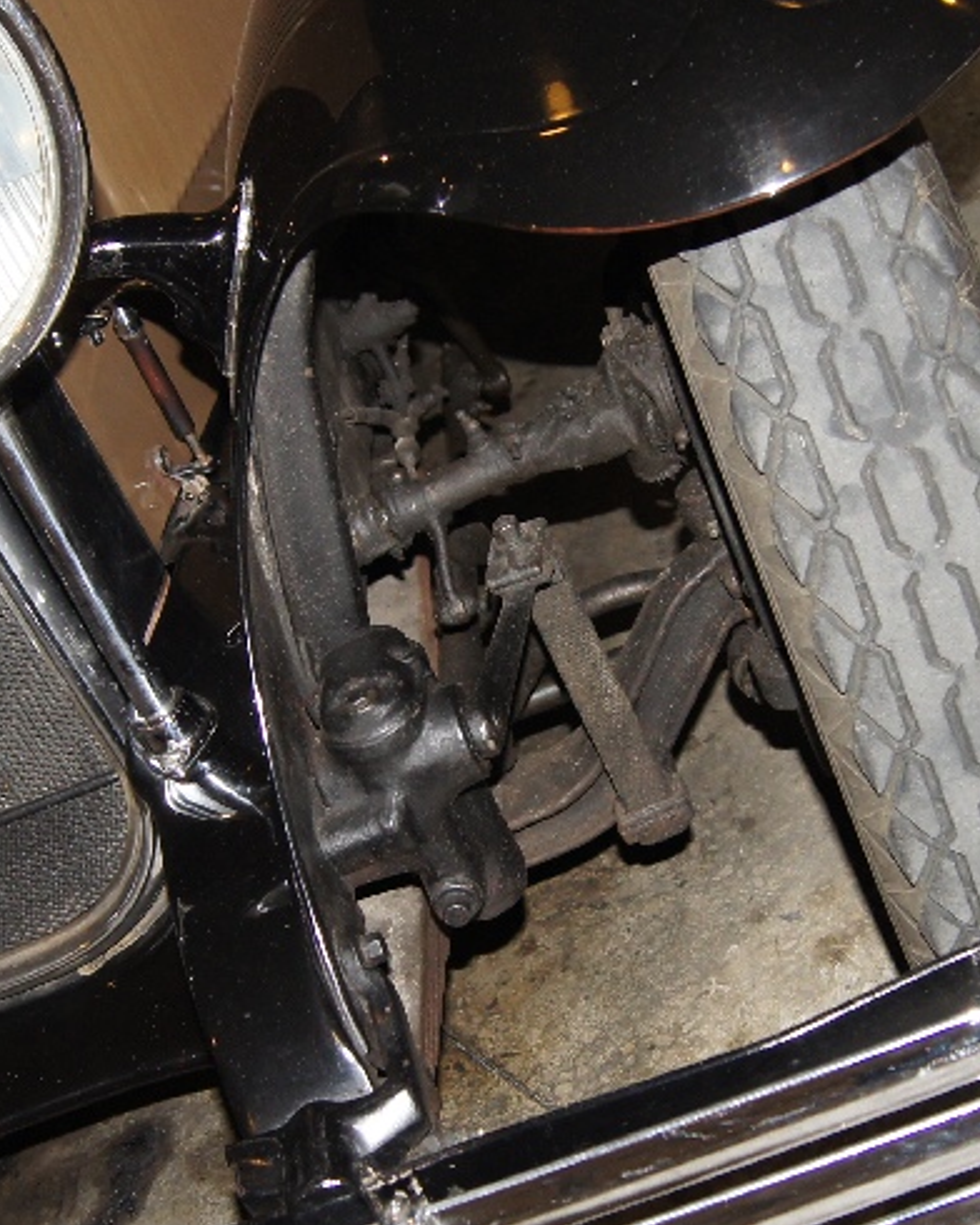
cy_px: 710
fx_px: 2248
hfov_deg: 24.6
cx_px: 575
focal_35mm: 62
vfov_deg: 30.4
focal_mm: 18
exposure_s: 1/160
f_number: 3.5
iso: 400
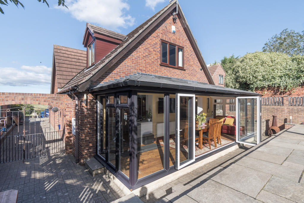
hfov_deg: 100.4
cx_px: 152
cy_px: 102
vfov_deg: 77.3
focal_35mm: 15
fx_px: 127
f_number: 8
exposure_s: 1/100
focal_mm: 10
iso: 100
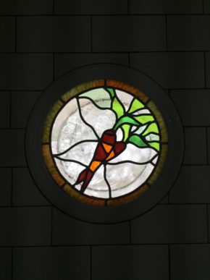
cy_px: 140
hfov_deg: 48.2
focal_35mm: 29
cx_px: 105
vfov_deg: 61.7
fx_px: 235
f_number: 2.2
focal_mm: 4.15
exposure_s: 1/356
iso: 32
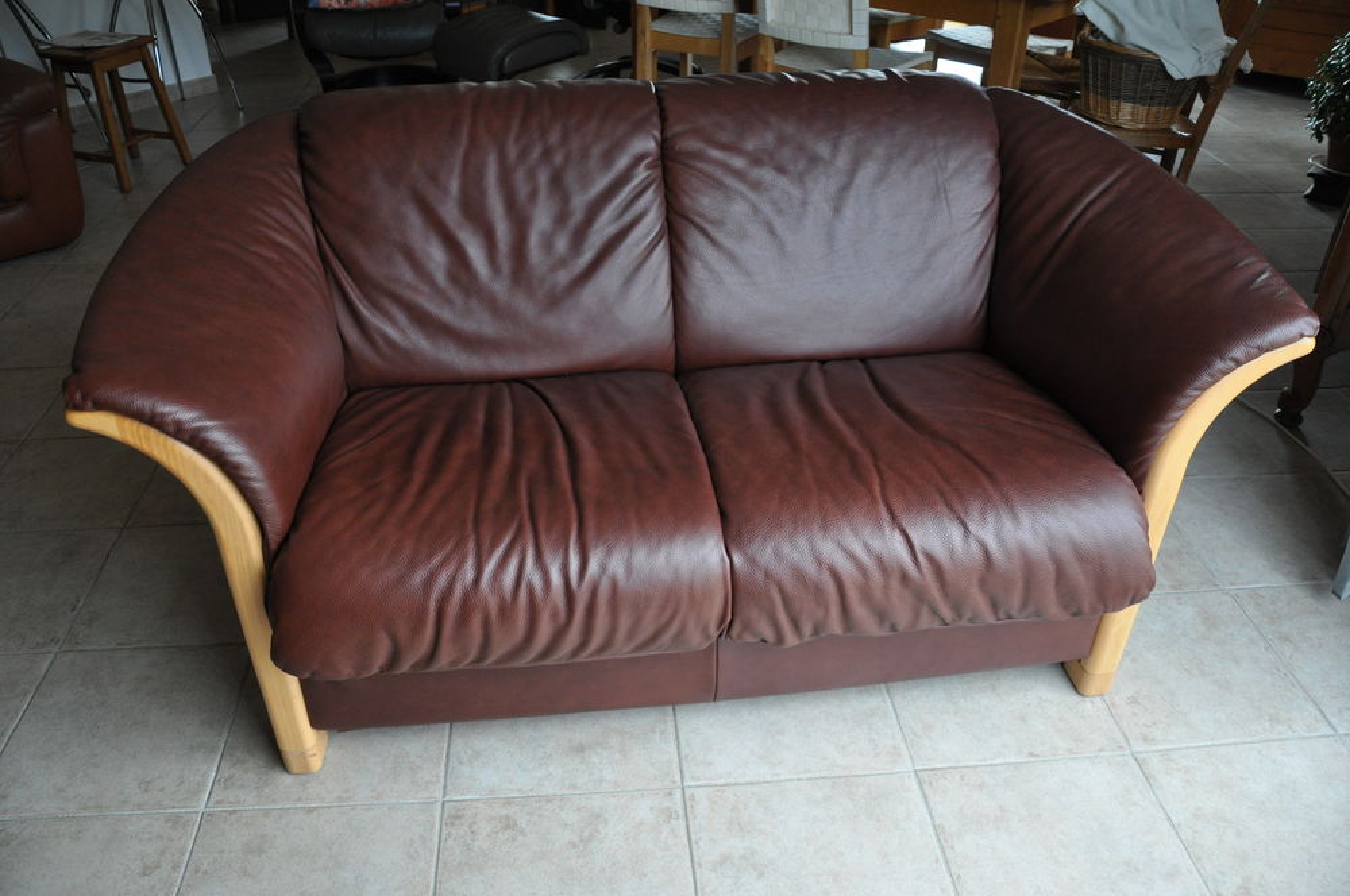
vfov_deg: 47.8
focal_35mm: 27
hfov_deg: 67.4
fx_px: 1011
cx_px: 675
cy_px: 448
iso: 800
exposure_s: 1/160
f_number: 3.5
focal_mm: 18
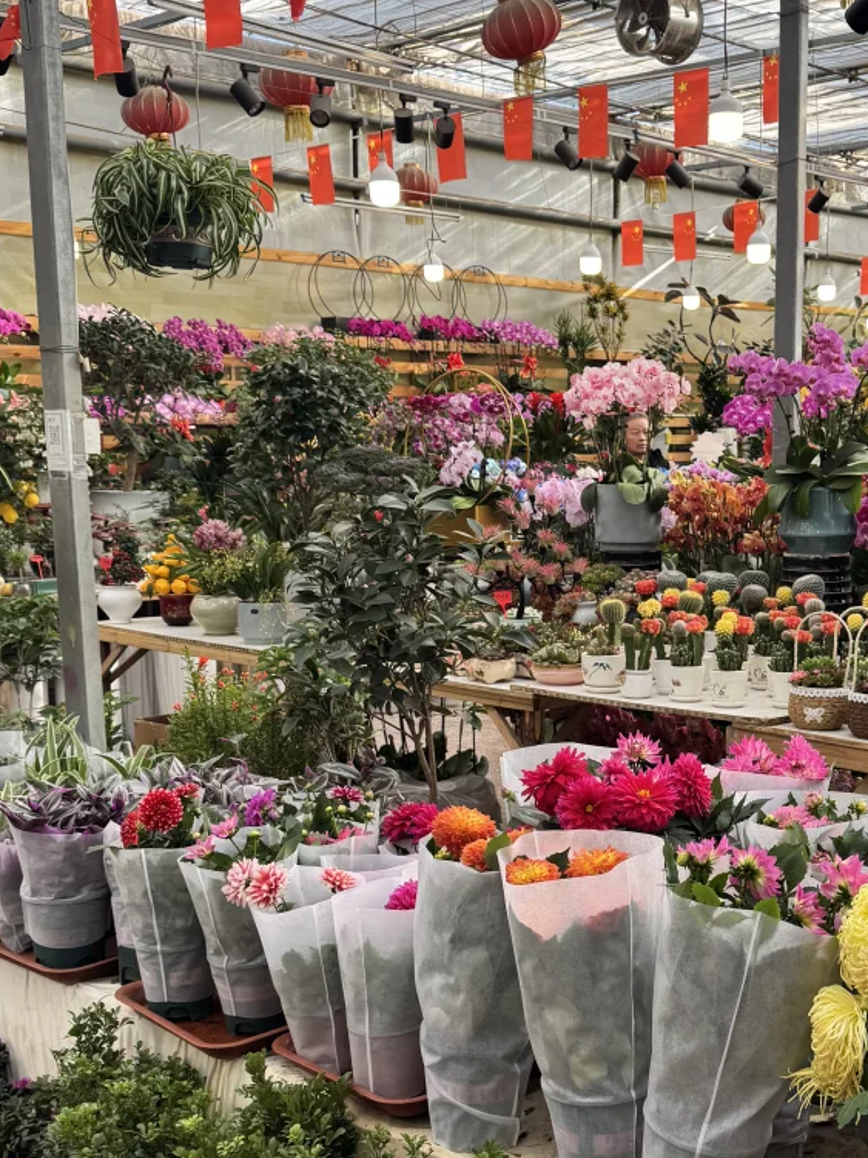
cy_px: 677
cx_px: 615
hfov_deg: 31.1
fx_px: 1538
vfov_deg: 41.1
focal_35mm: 46
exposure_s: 1/207
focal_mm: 6.76
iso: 64
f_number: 1.78
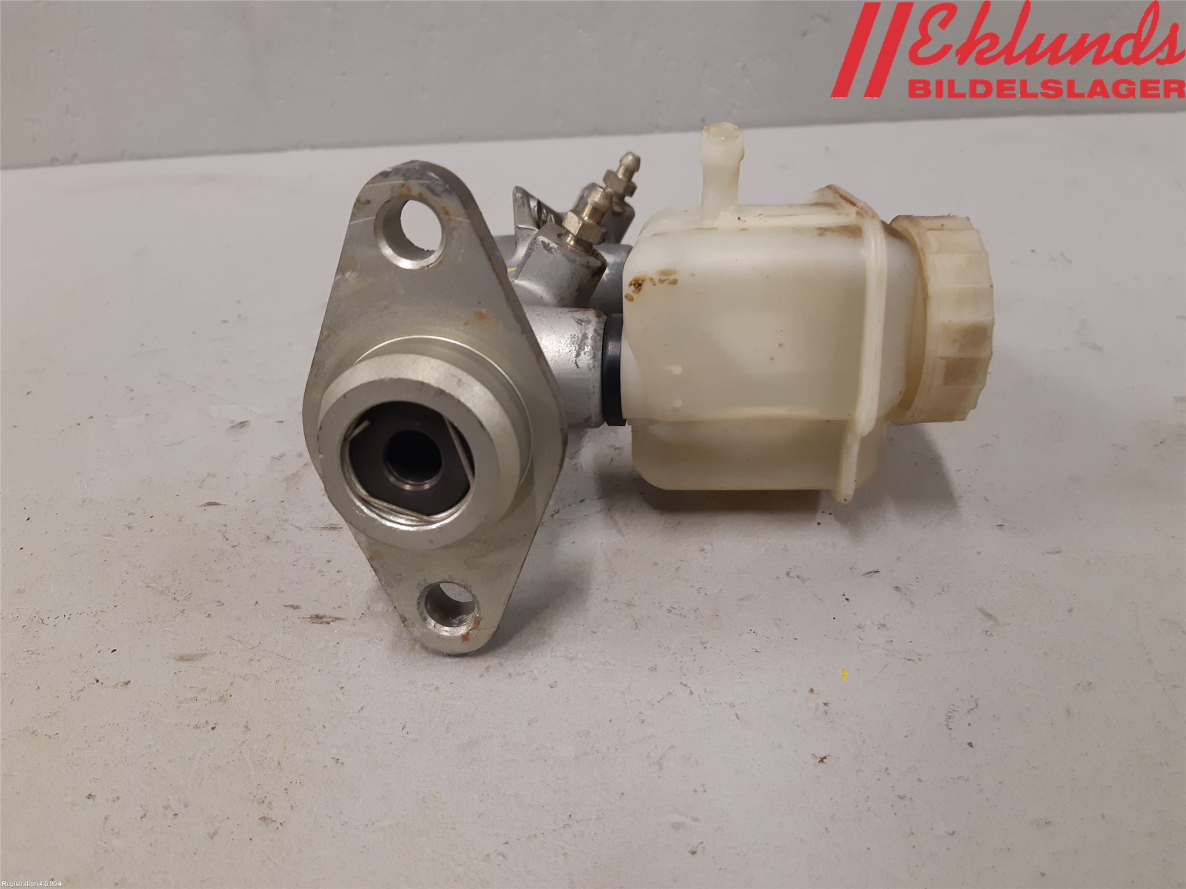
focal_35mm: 26
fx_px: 891
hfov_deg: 67.3
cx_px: 593
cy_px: 444
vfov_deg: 53.1
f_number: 1.7
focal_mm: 3.93
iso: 125
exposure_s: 1/50
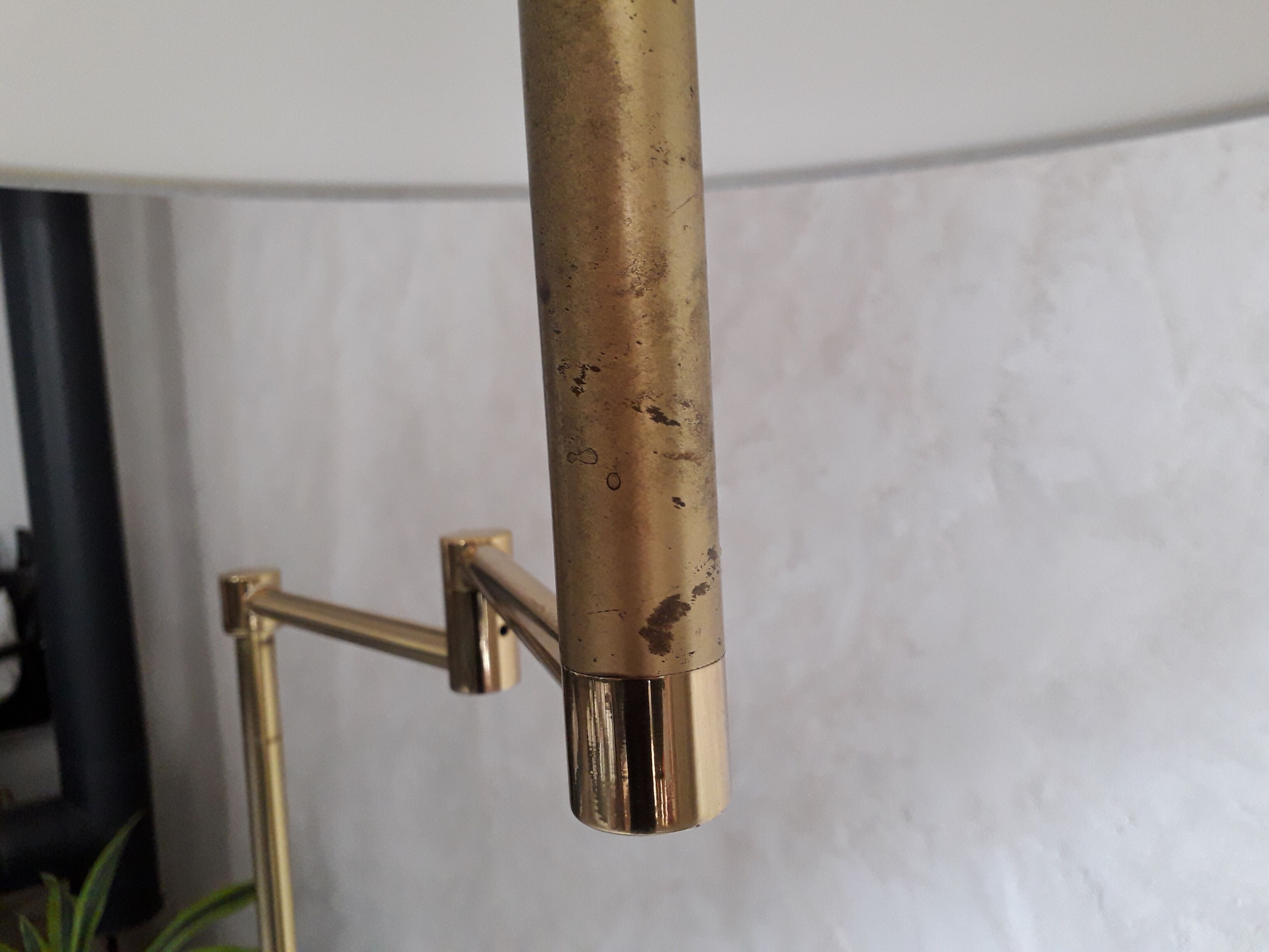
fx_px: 990
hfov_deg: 65.3
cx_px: 634
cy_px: 476
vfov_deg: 51.4
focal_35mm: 27
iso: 200
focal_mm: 3.6
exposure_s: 1/25
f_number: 1.9
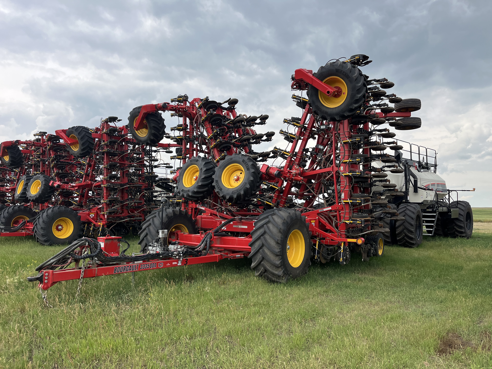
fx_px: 370
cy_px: 184
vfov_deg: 53.1
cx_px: 246
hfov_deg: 67.3
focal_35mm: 26
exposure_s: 1/2137
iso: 50
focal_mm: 5.1
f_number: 1.6
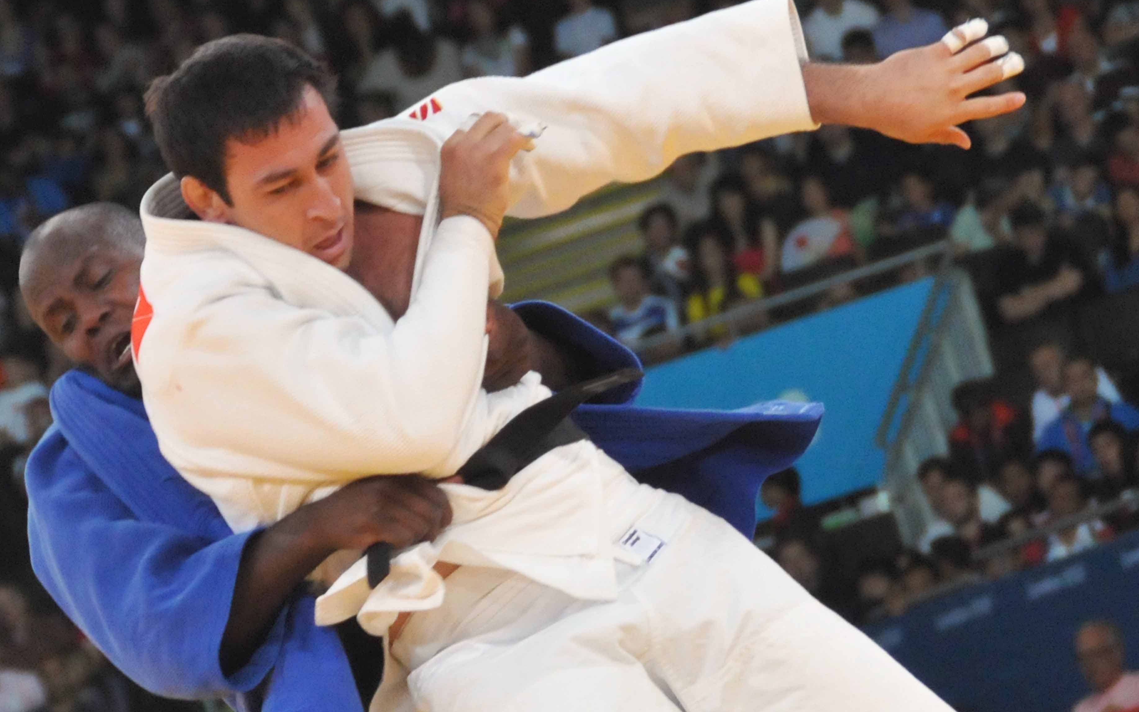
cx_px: 537
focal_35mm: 188
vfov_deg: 7.0
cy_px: 399
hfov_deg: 11.2
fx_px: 5824
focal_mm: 105
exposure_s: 1/500
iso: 2000
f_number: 5.3
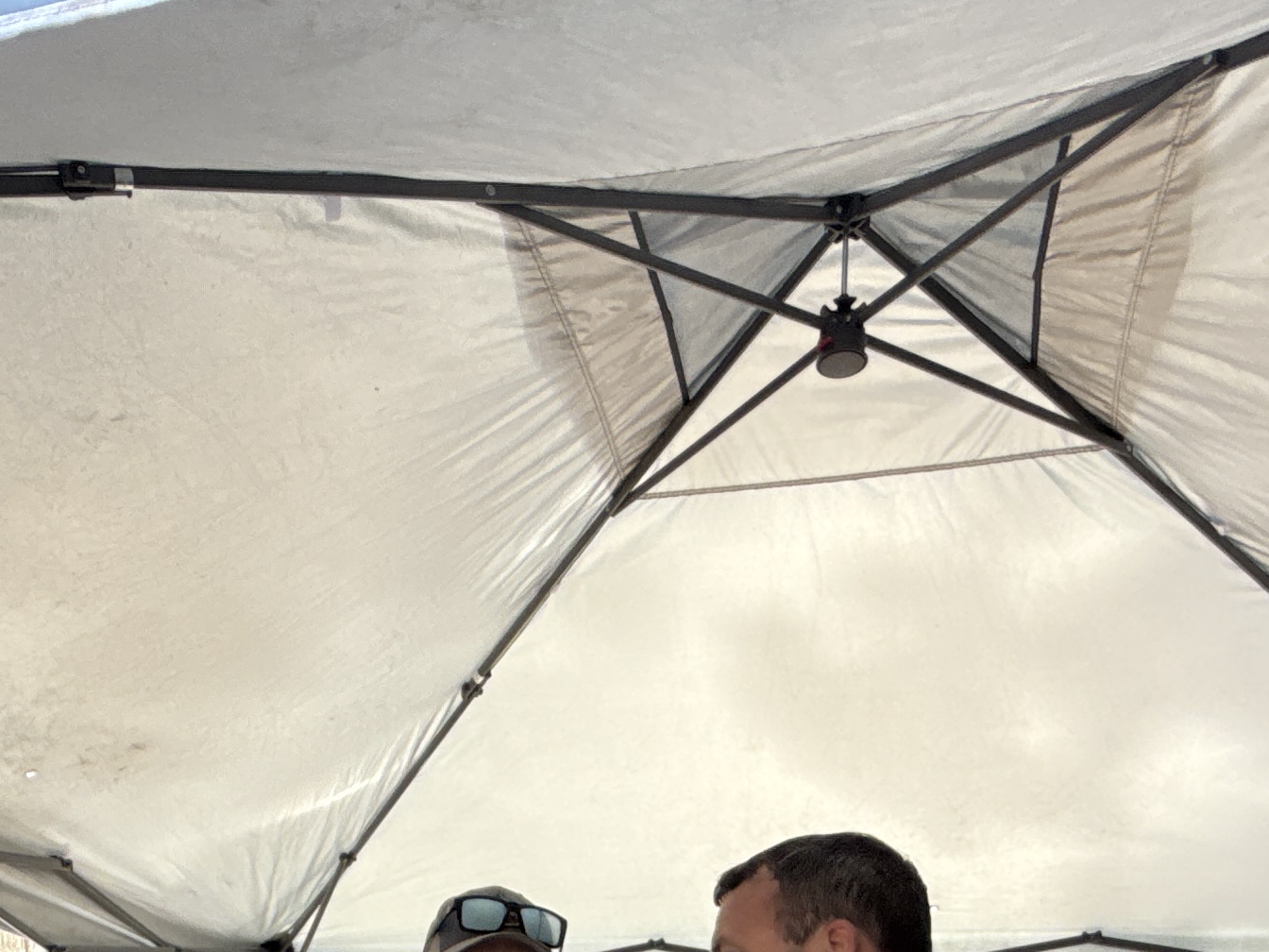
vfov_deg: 28.6
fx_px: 1540
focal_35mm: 42
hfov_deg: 44.2
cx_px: 436
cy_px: 1211
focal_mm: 2.22
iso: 80
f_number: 2.2
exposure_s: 1/99
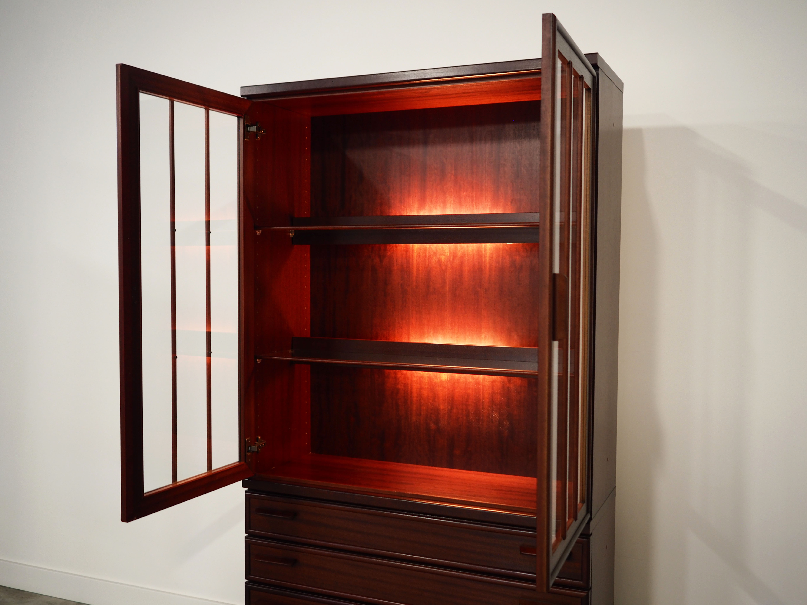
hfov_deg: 54.0
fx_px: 793
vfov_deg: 41.8
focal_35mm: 34
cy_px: 302
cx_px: 404
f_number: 1.8
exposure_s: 1/15
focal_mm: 17
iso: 320
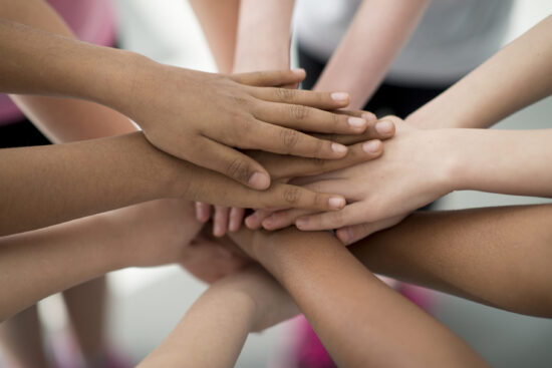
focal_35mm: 85
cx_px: 276
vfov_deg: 16.1
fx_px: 1304
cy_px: 184
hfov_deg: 23.9
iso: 160
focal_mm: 85
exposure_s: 1/640
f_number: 1.8
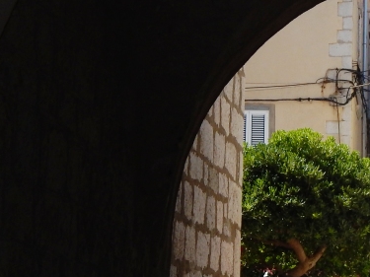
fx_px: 1400
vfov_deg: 11.2
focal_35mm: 131
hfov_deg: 14.6
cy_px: 264
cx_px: 430
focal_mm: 8.6
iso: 125
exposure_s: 1/1250
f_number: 3.7
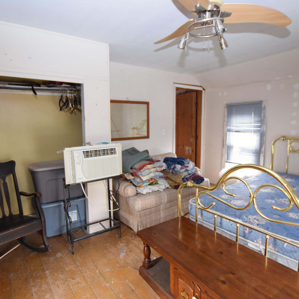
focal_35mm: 20
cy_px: 150
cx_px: 150
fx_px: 195
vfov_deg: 74.8
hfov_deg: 74.8
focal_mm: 10
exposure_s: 1/60
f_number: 3.5
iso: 2200
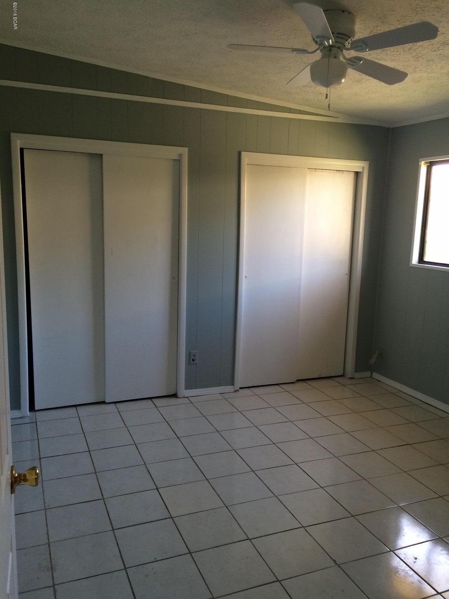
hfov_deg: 48.2
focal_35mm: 29
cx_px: 224
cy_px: 300
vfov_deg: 61.7
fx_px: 502
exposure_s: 1/30
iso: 64
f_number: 2.2
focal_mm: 4.15
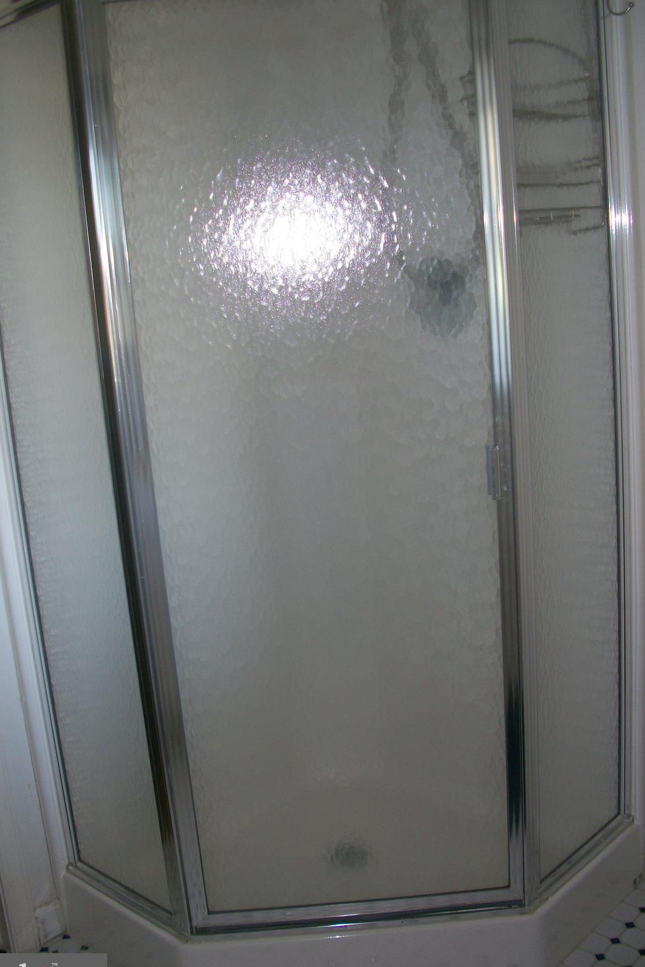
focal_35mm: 38
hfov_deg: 35.1
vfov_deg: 50.7
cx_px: 322
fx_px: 1021
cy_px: 502
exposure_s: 1/30
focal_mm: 6.3
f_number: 3.1
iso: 80
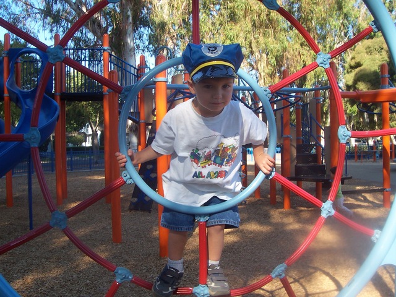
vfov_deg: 38.7
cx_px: 198
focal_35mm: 37
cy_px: 148
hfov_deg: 50.1
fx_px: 423
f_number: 5.6
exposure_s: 1/125
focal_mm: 5.6
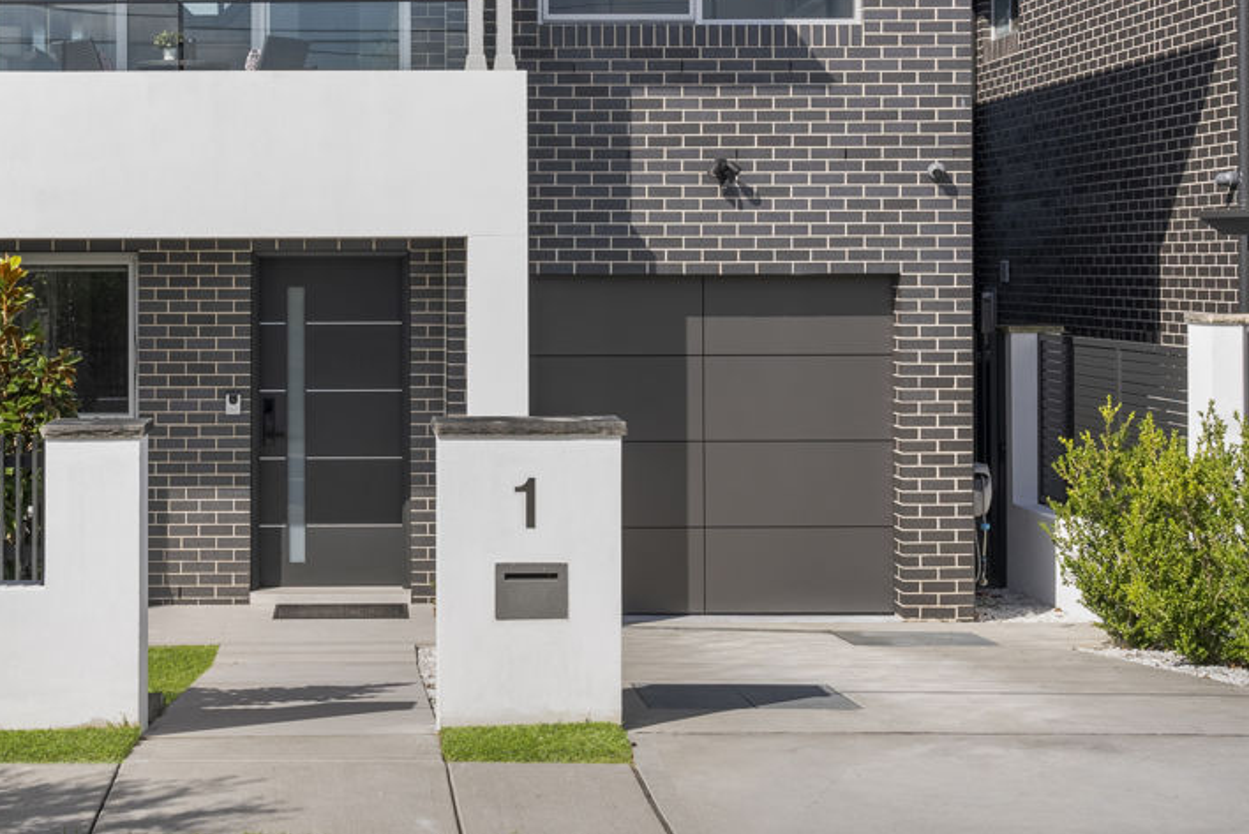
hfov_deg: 32.5
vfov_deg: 22.2
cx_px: 374
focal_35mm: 61
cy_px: 242
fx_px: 2118
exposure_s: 1/320
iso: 160
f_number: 11
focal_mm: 36
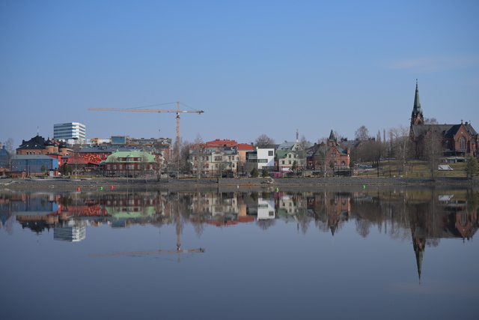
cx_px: 240
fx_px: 612
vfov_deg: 29.3
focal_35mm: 46
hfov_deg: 42.7
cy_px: 160
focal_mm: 46
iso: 100
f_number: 5.6
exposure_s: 1/800
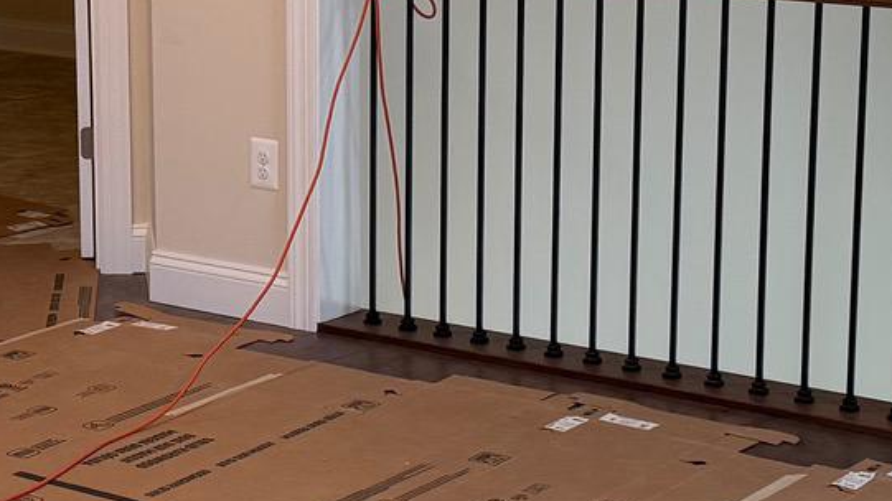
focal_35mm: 99
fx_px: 2341
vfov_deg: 12.2
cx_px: 415
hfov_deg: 21.6
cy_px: 168
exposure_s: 1/186
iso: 200
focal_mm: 6.76
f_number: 1.78
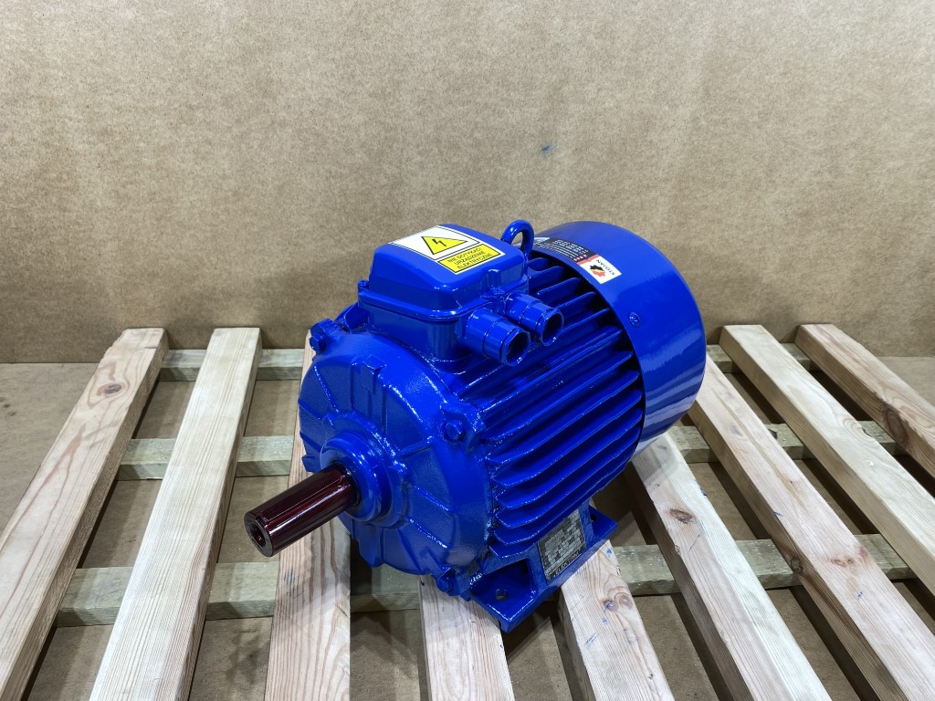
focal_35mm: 26
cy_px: 350
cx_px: 468
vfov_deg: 53.1
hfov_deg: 67.3
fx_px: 702
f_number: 1.8
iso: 32
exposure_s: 1/100
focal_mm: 4.25
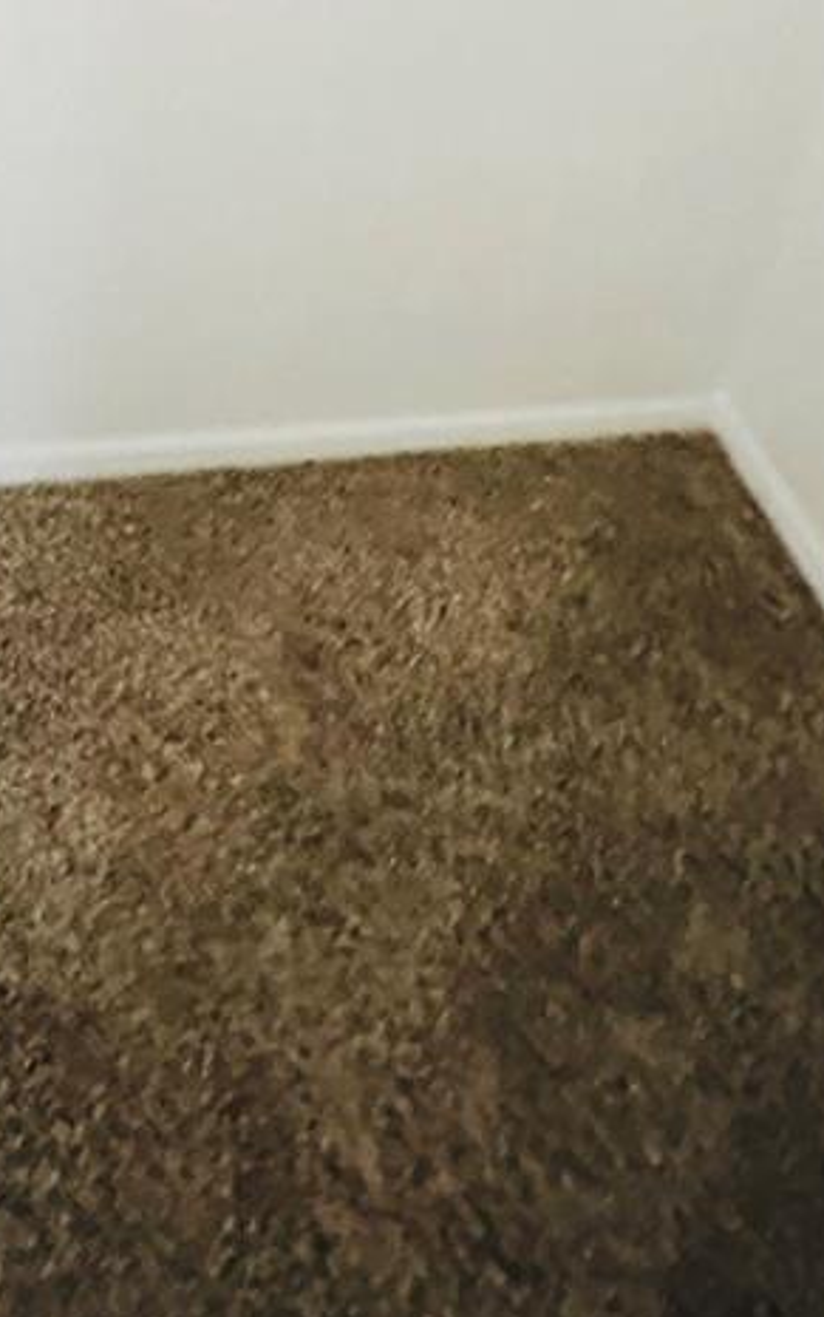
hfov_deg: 26.1
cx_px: 232
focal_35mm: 49
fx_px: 1759
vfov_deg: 31.7
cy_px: -388
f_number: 2.2
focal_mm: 2.22
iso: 1000
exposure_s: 1/40
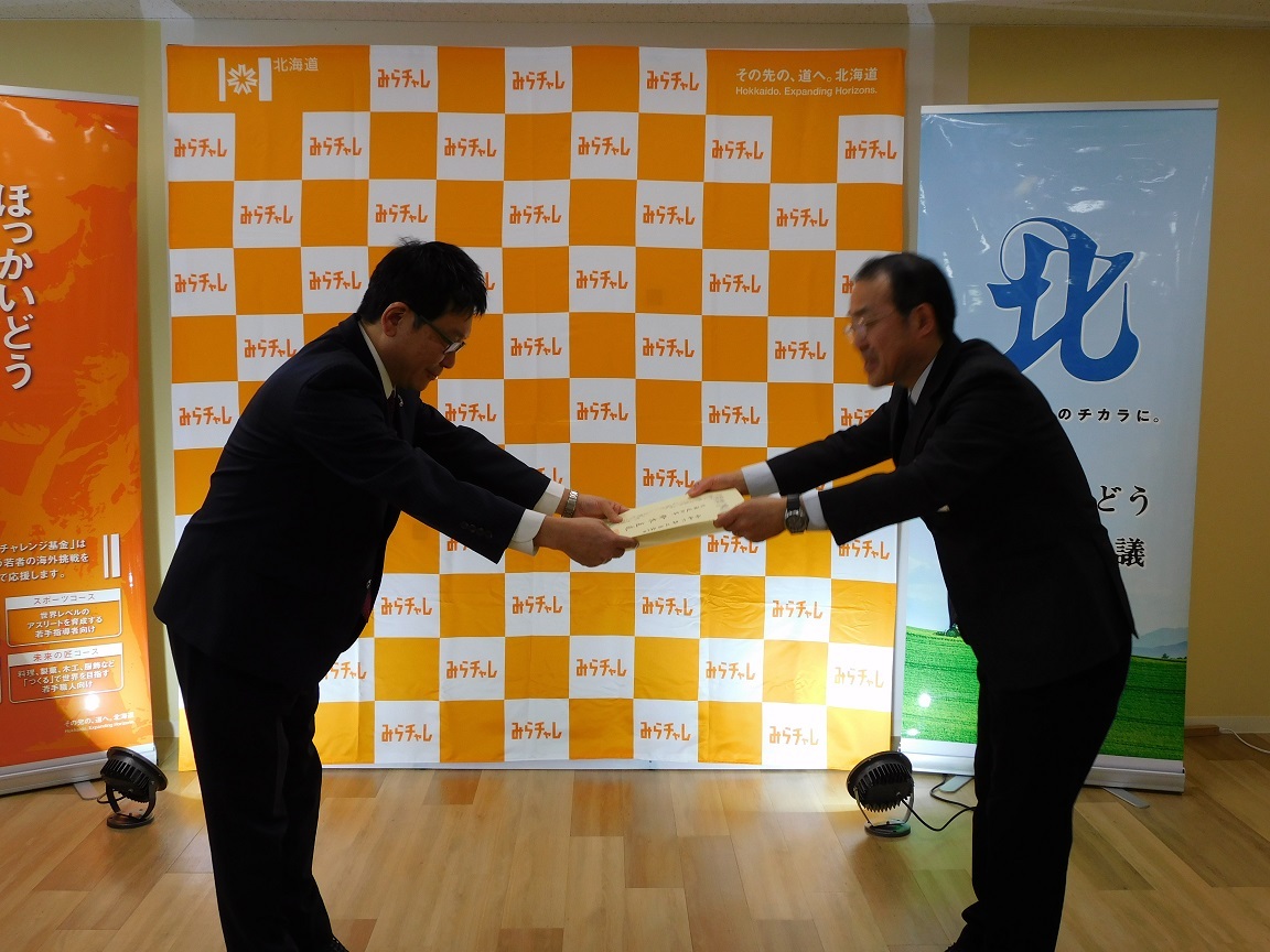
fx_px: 1284
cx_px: 635
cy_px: 476
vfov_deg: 40.7
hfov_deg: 52.6
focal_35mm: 35
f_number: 3.8
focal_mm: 6.3
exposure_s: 1/30
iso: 125
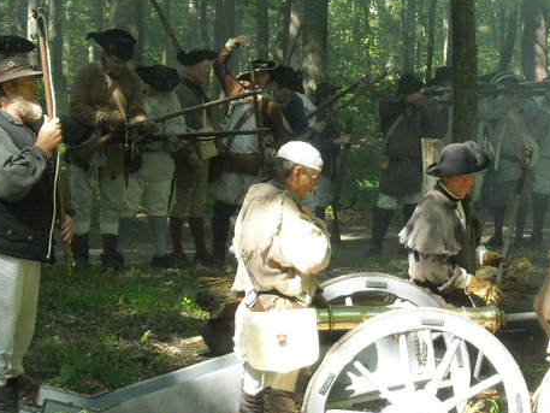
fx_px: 2336
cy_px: 219
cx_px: 331
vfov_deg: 10.1
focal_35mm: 147
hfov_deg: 13.4
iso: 436
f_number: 4.7
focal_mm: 17.1
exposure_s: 1/250
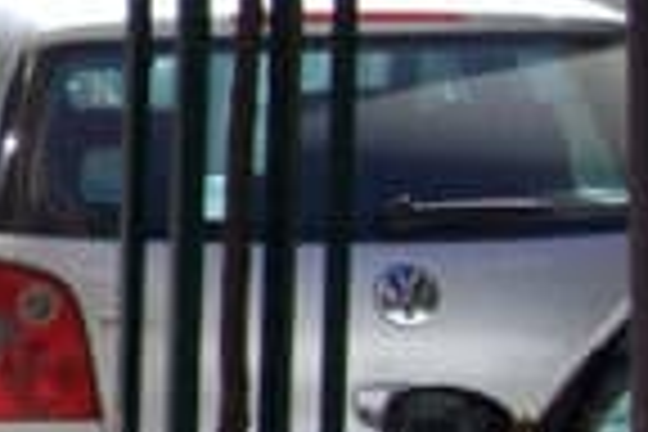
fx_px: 6785
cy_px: -61
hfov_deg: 5.4
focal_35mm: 377
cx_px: -576
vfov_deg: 3.6
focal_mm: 11
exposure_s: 1/400
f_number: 4.1
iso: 64
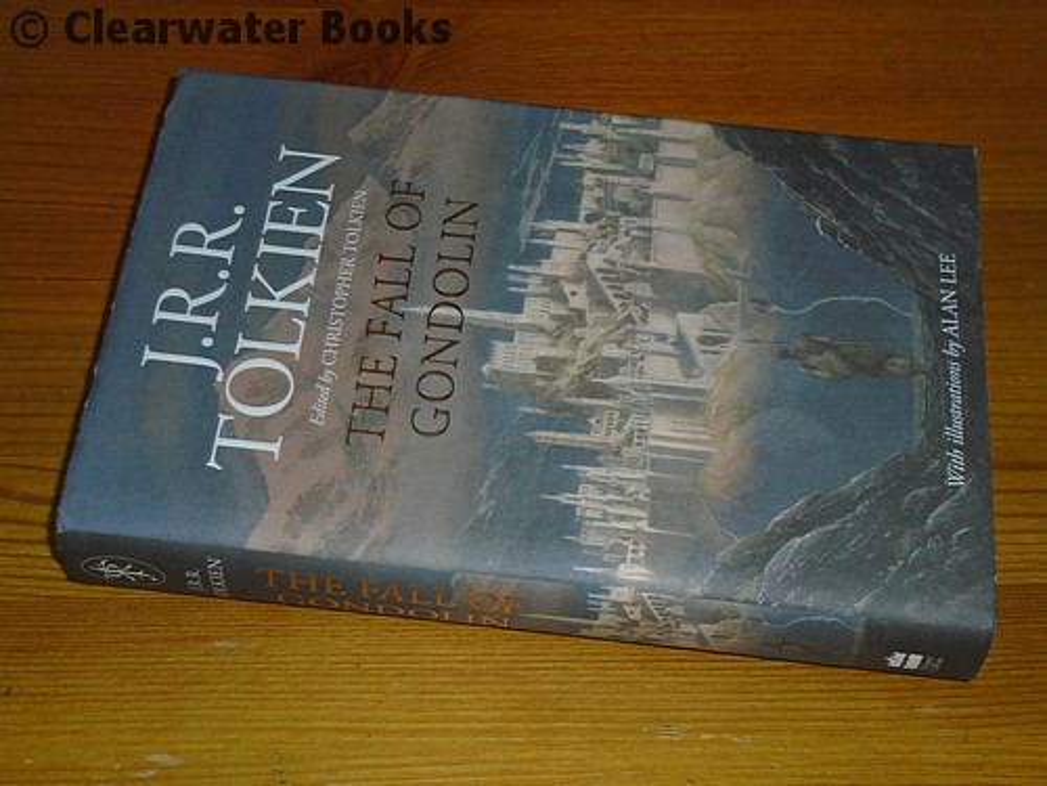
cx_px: 524
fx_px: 1754
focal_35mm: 58
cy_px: 393
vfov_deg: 25.2
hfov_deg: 33.2
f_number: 4.9
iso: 200
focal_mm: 10.2
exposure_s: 1/30
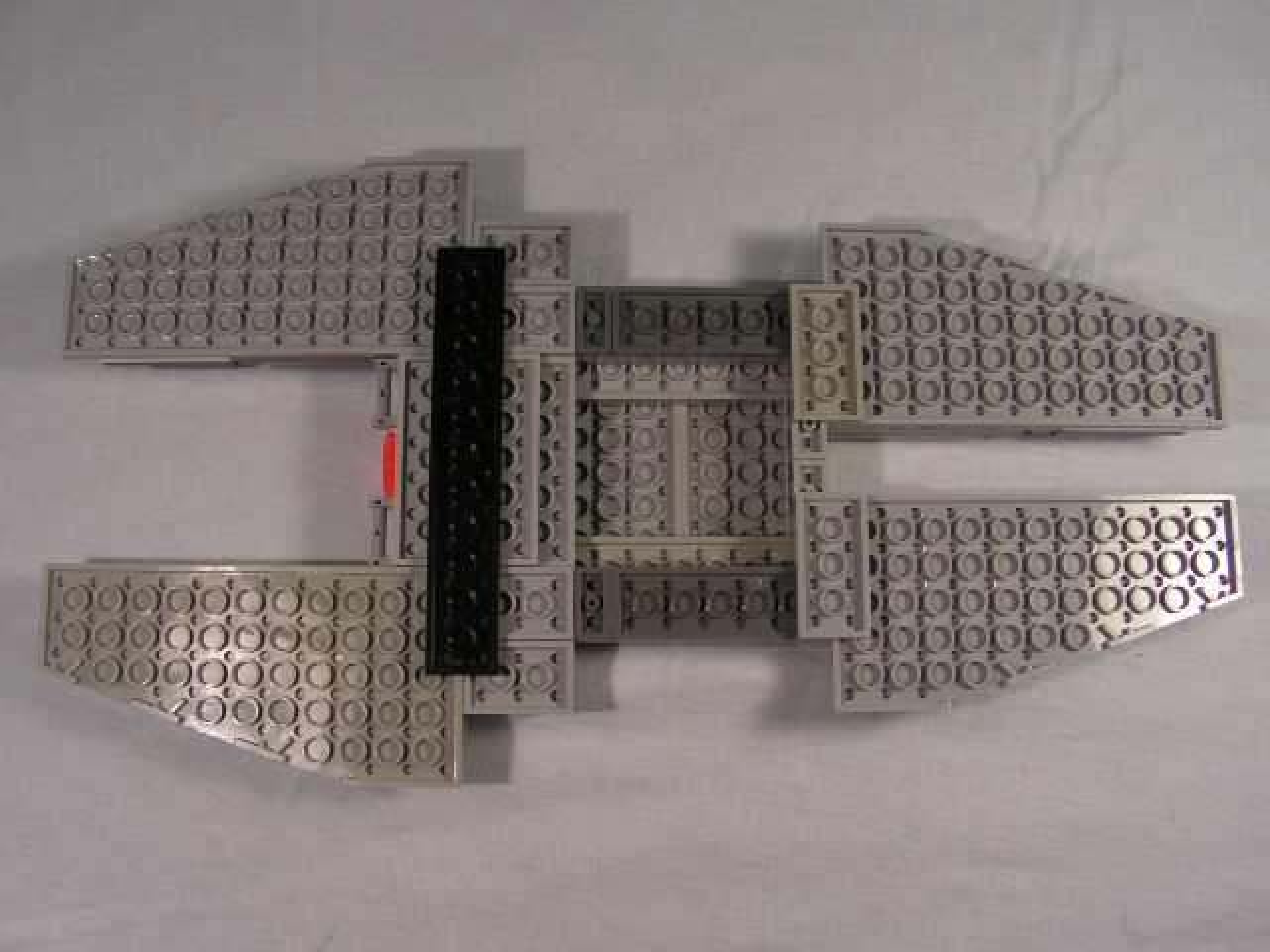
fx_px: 1321
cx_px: 635
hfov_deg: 51.4
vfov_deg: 39.7
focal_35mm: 36
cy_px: 476
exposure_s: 1/50
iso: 64
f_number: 3.2
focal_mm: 6
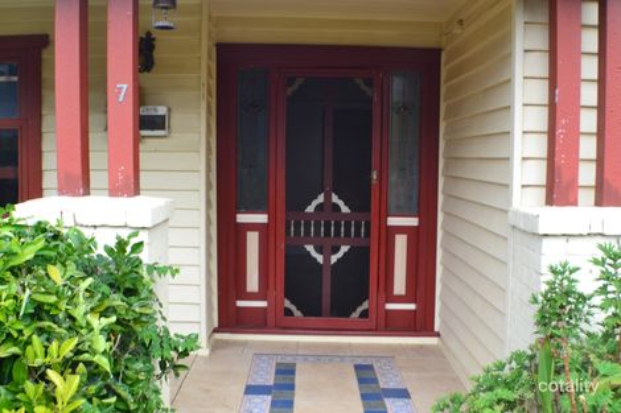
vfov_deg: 28.1
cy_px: 206
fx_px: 828
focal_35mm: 48
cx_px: 310
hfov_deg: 41.1
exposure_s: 1/60
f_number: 8
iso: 400
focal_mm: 32
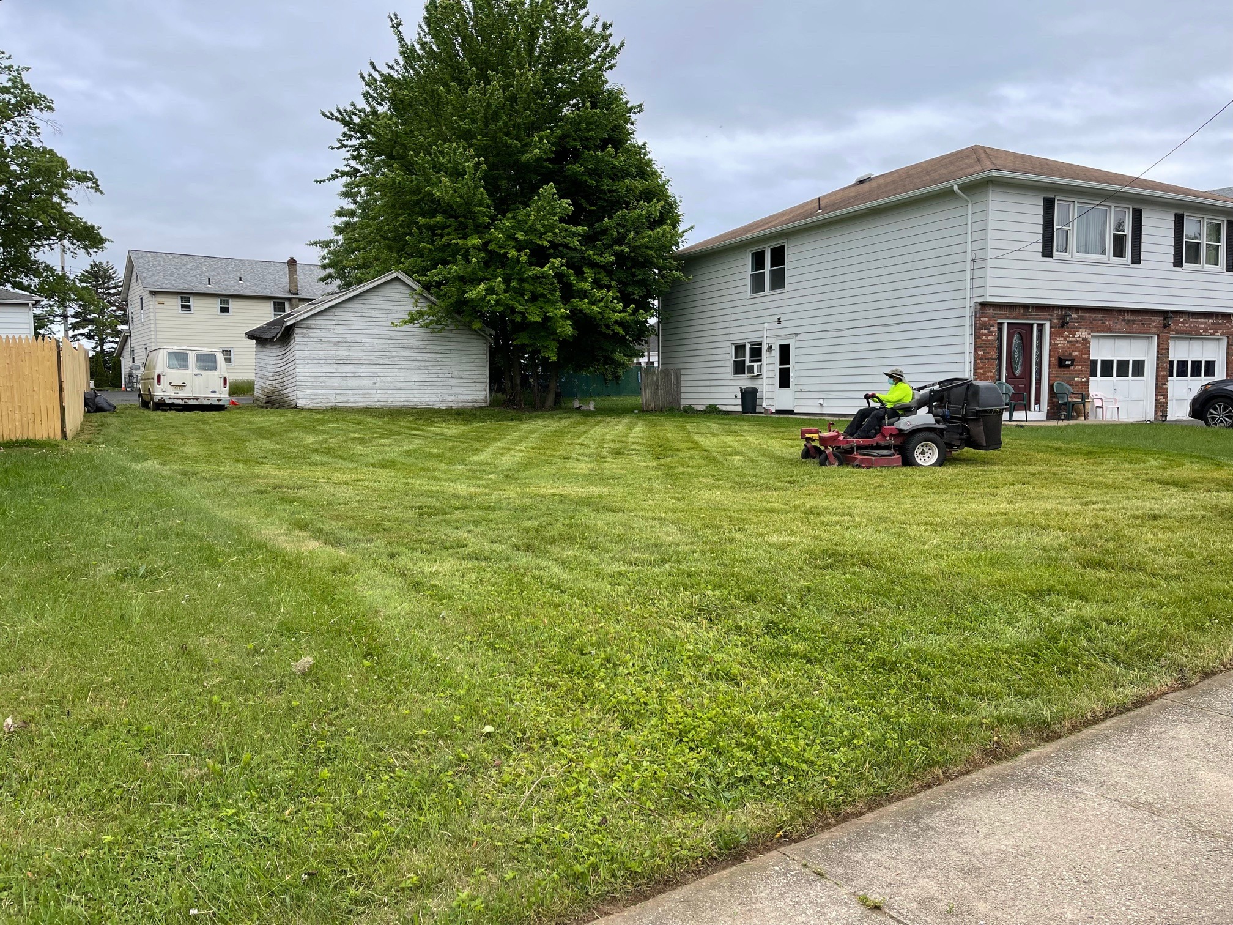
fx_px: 926
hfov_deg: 67.3
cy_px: 462
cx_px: 616
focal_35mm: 26
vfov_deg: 53.1
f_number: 1.6
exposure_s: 1/750
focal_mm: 5.1
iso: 32
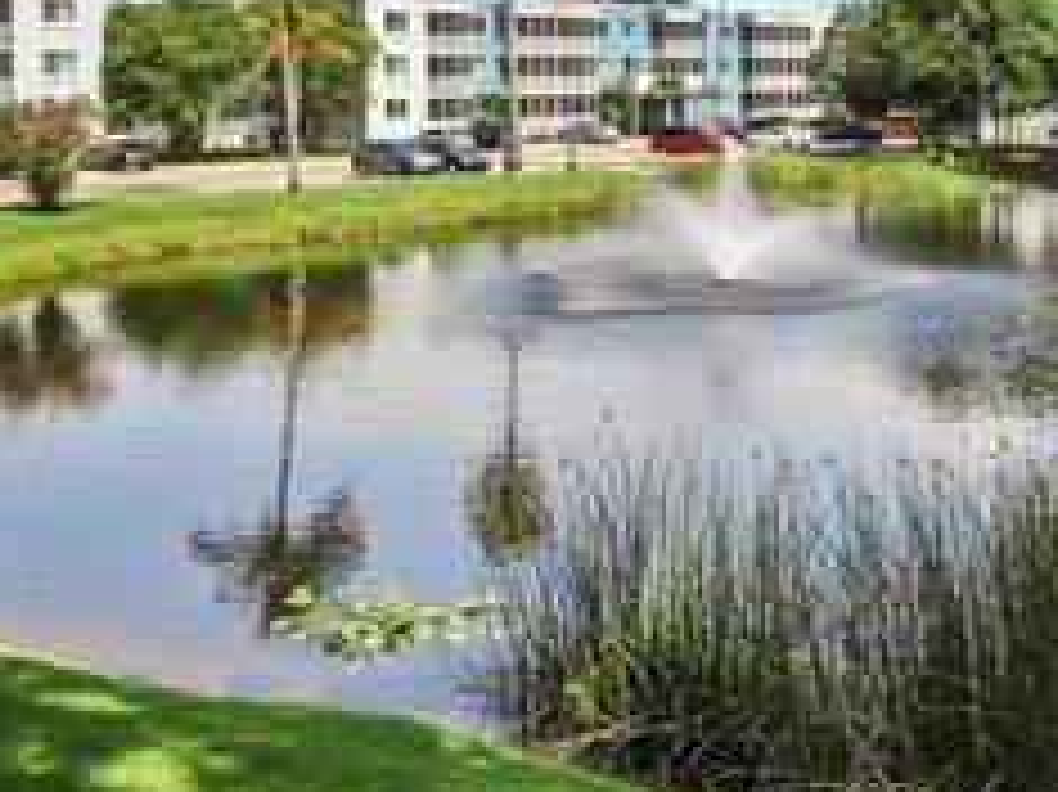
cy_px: 151
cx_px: 747
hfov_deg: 36.9
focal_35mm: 51
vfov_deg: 27.9
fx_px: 1558
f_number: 2.8
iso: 110
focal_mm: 4.39
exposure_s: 1/1000
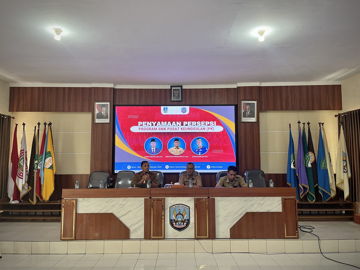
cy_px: 135
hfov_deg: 67.3
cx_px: 180
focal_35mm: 26
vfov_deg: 53.1
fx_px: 270
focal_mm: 5.1
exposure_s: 1/60
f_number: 1.6
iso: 160
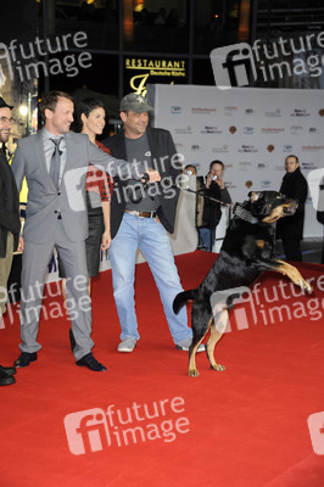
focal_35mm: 90
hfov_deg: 15.2
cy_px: 244
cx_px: 162
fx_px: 1217
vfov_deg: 22.6
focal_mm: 90
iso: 800
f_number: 5.6
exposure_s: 1/160
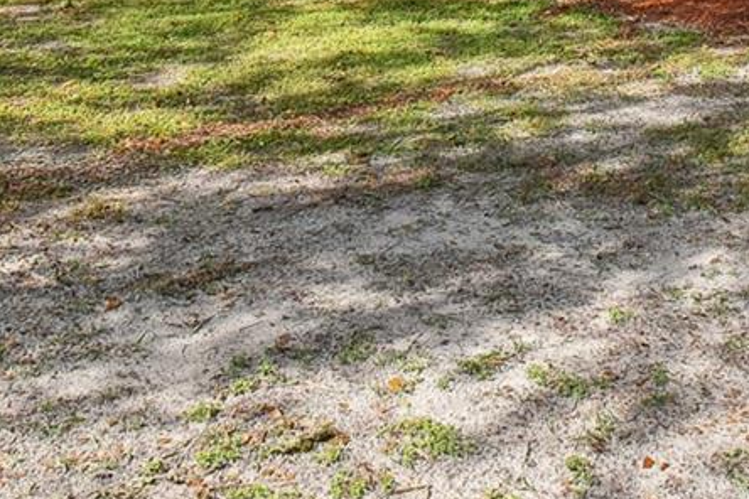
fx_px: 1123
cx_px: 619
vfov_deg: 22.0
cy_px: -187
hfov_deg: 35.5
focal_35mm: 54
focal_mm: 10
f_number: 7.1
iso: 100
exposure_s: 1/250
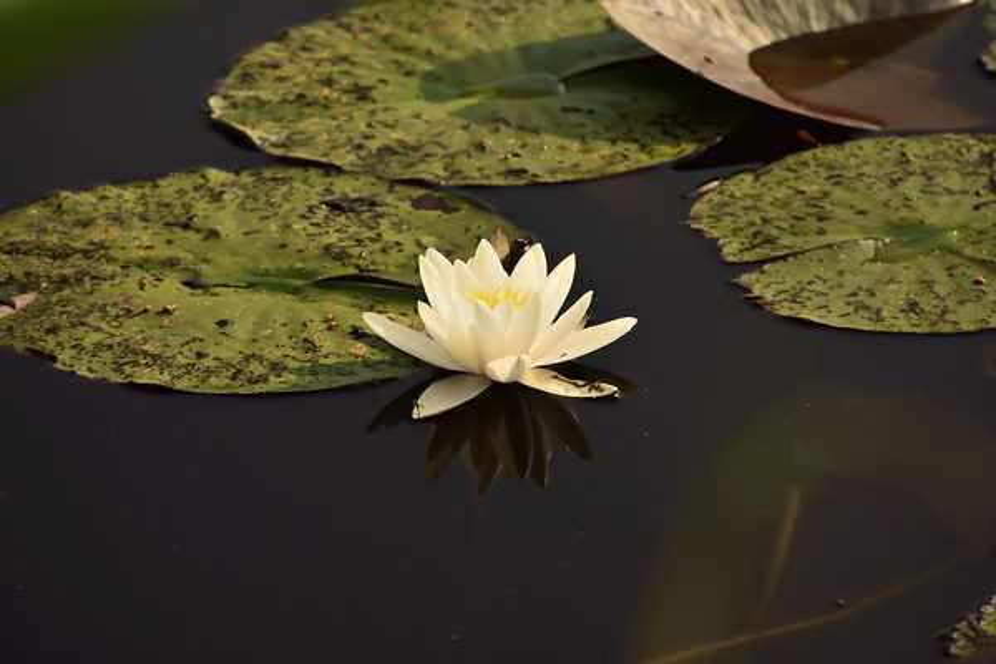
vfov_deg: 3.1
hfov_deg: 4.6
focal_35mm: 450
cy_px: 332
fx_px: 12449
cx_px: 498
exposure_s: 1/400
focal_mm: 300
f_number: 9
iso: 1000
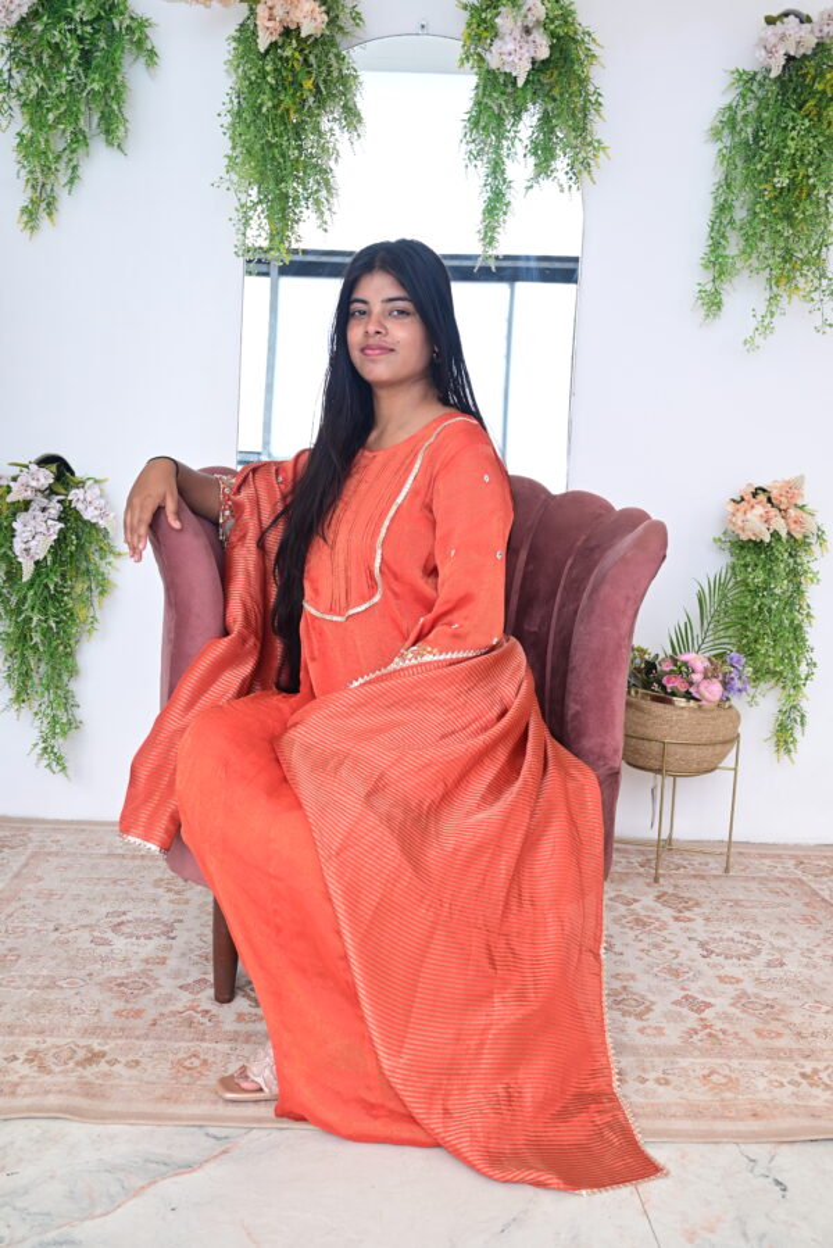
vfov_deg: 53.1
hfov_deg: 36.9
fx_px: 1248
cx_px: 416
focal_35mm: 36
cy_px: 624
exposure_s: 1/125
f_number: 5.6
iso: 200
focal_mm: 36
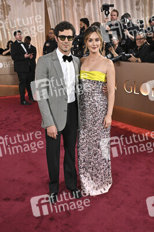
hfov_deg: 37.8
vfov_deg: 54.5
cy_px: 116
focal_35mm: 35
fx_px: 225
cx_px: 77
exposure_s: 1/320
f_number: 5.6
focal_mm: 35
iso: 2500
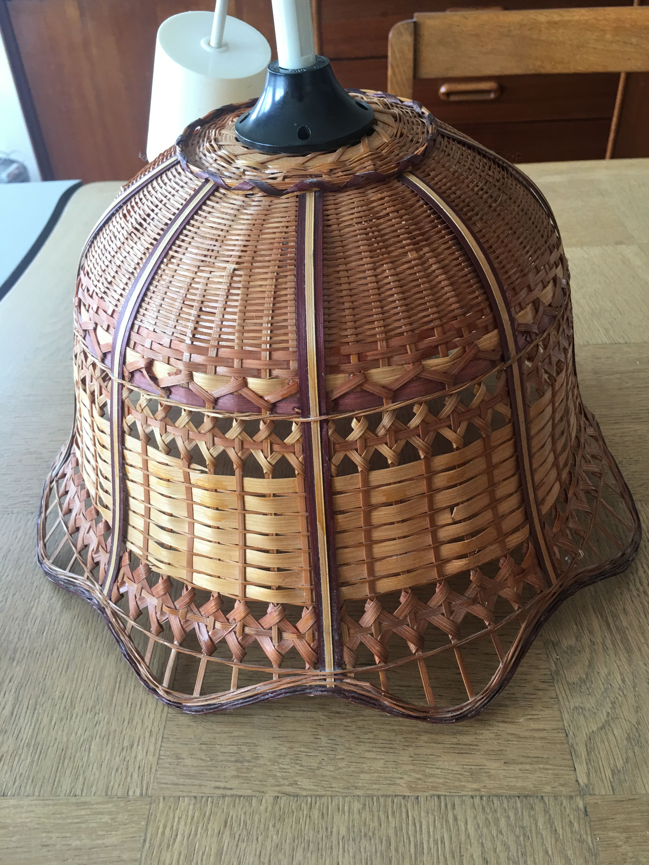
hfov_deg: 48.2
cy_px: 432
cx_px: 324
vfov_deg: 61.7
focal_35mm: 29
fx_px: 725
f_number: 2.2
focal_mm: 4.15
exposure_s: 1/33
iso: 32
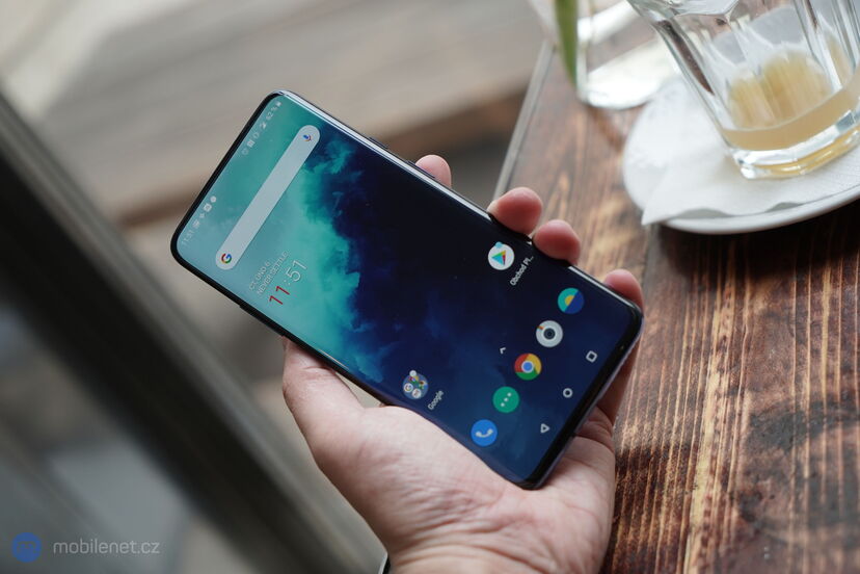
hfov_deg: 37.5
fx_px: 1266
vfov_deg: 25.5
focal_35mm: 53
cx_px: 430
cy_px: 287
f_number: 4
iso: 640
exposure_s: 1/200
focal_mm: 53
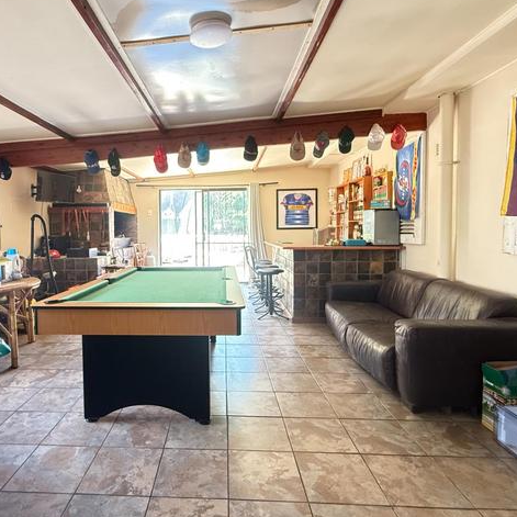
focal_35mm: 21
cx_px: 206
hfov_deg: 71.4
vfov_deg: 72.1
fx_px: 355
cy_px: 243
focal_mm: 2.22
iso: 640
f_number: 2.2
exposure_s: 1/60
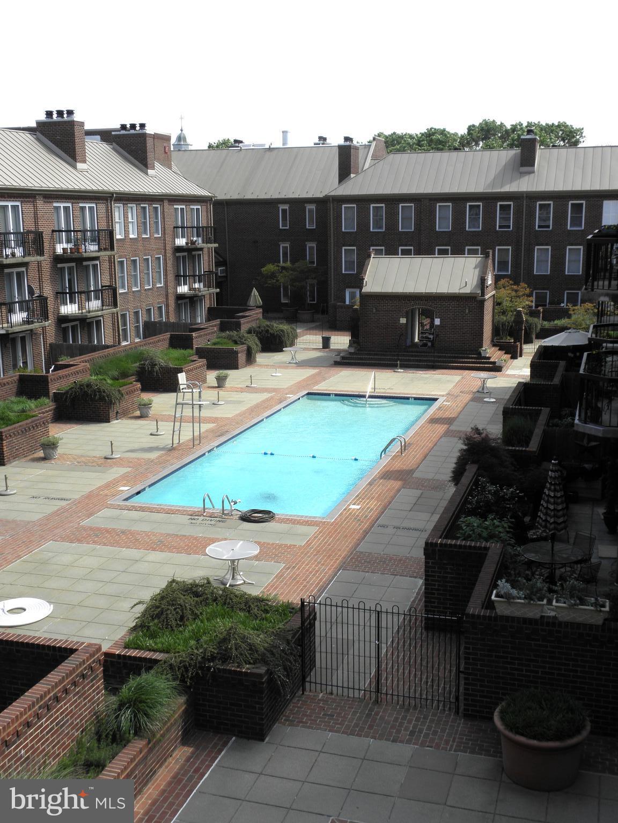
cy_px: 412
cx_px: 309
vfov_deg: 45.8
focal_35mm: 41
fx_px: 976
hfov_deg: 35.1
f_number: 5.6
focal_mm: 7.31
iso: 64
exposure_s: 1/200
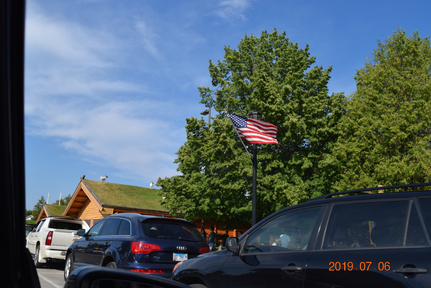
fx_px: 323
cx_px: 216
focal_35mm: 27
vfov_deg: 47.9
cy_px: 144
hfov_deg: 67.4
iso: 200
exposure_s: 1/400
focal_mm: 18
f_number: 10
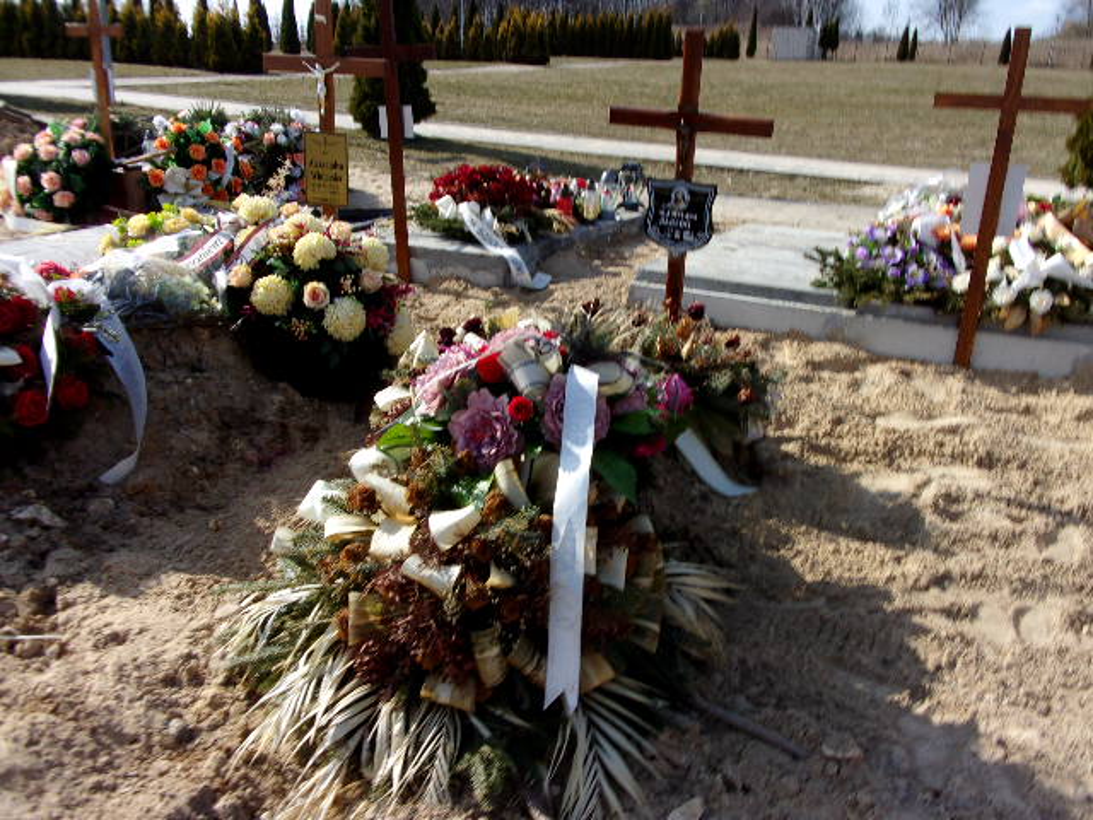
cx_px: 546
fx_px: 884
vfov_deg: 49.7
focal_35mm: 28
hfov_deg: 63.4
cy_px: 410
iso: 80
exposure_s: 1/80
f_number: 10.8
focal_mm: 5.1
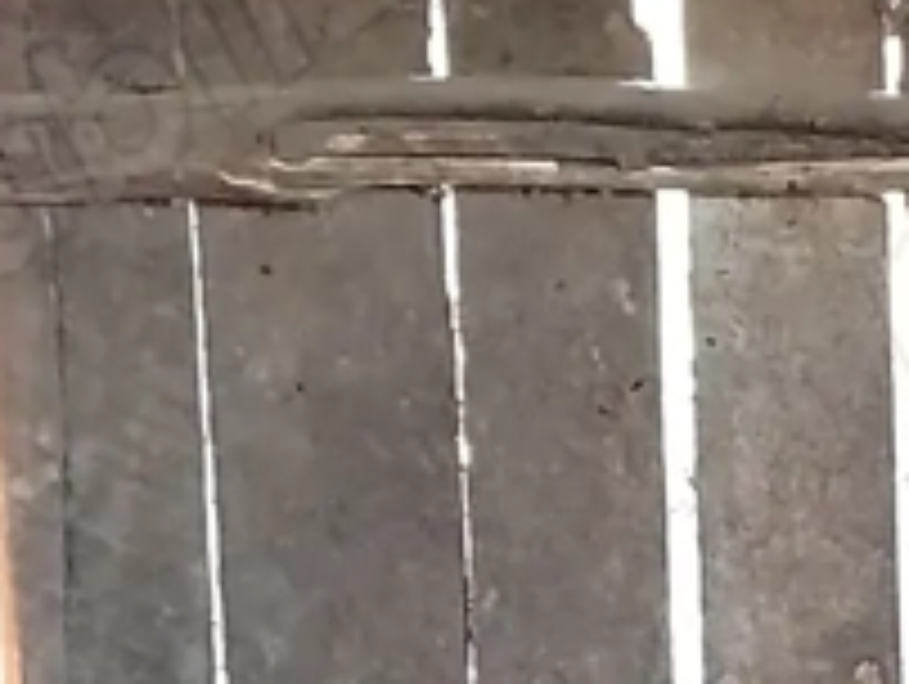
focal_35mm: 178
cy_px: 1228
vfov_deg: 8.1
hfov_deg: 10.2
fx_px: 4680
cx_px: 1863
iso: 2722
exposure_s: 1/20
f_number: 1.75
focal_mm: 5.25
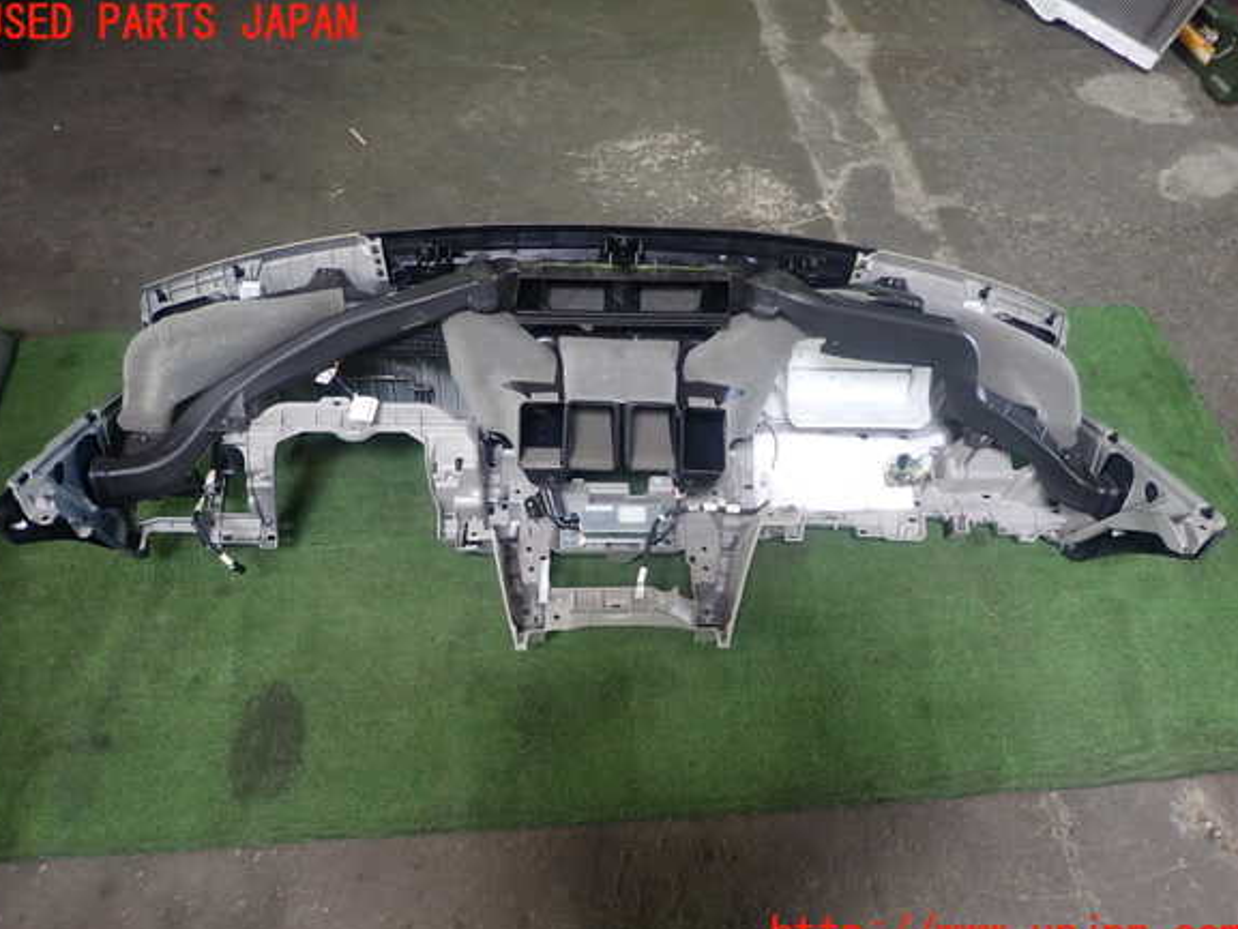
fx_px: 930
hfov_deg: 67.3
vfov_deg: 53.1
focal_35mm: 26
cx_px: 611
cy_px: 481
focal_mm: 4.5
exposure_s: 1/50
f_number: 2
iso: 200
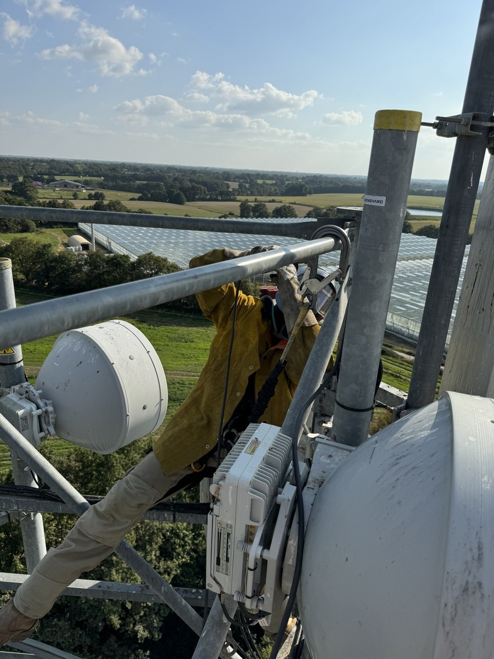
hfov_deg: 56.8
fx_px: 457
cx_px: 247
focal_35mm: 24
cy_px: 330
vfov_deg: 71.6
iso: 80
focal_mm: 6.76
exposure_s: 1/5348
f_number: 1.78
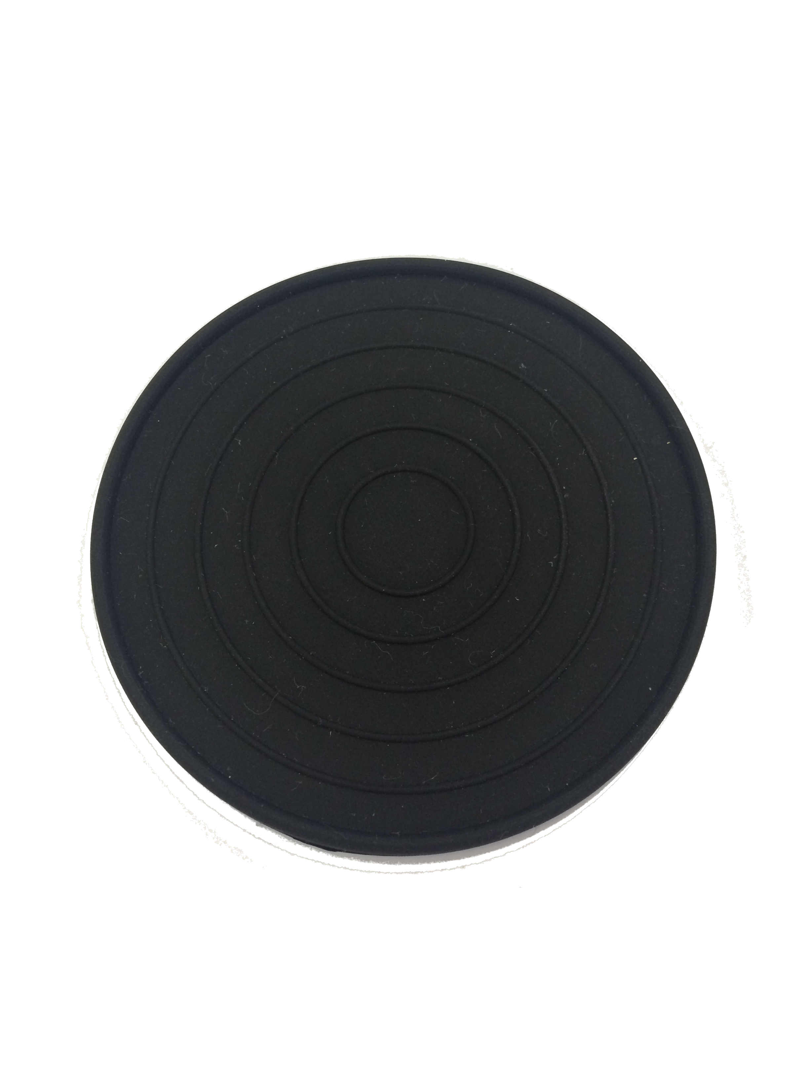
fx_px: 904
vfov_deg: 61.7
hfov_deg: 48.2
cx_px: 404
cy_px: 539
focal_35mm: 29
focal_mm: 4.15
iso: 80
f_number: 2.2
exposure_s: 1/33
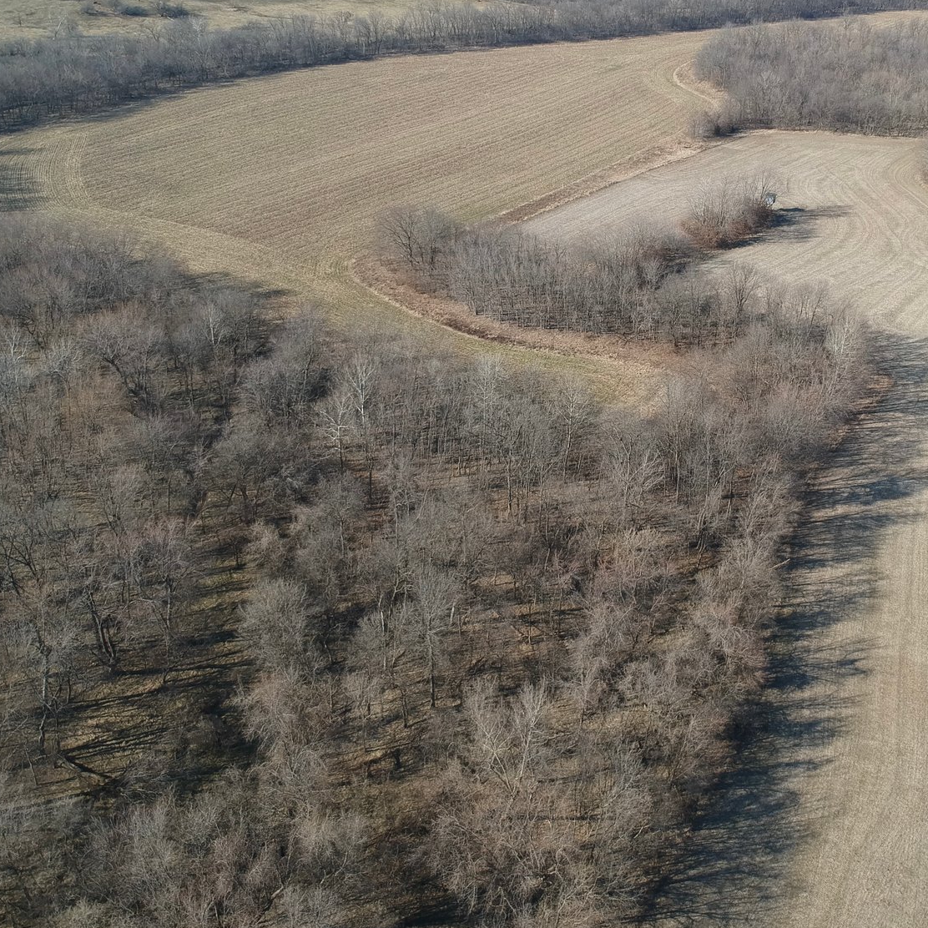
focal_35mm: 30
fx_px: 910
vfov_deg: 54.0
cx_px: 463
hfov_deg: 54.0
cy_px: 458
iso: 100
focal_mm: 4.49
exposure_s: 1/640
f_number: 2.6
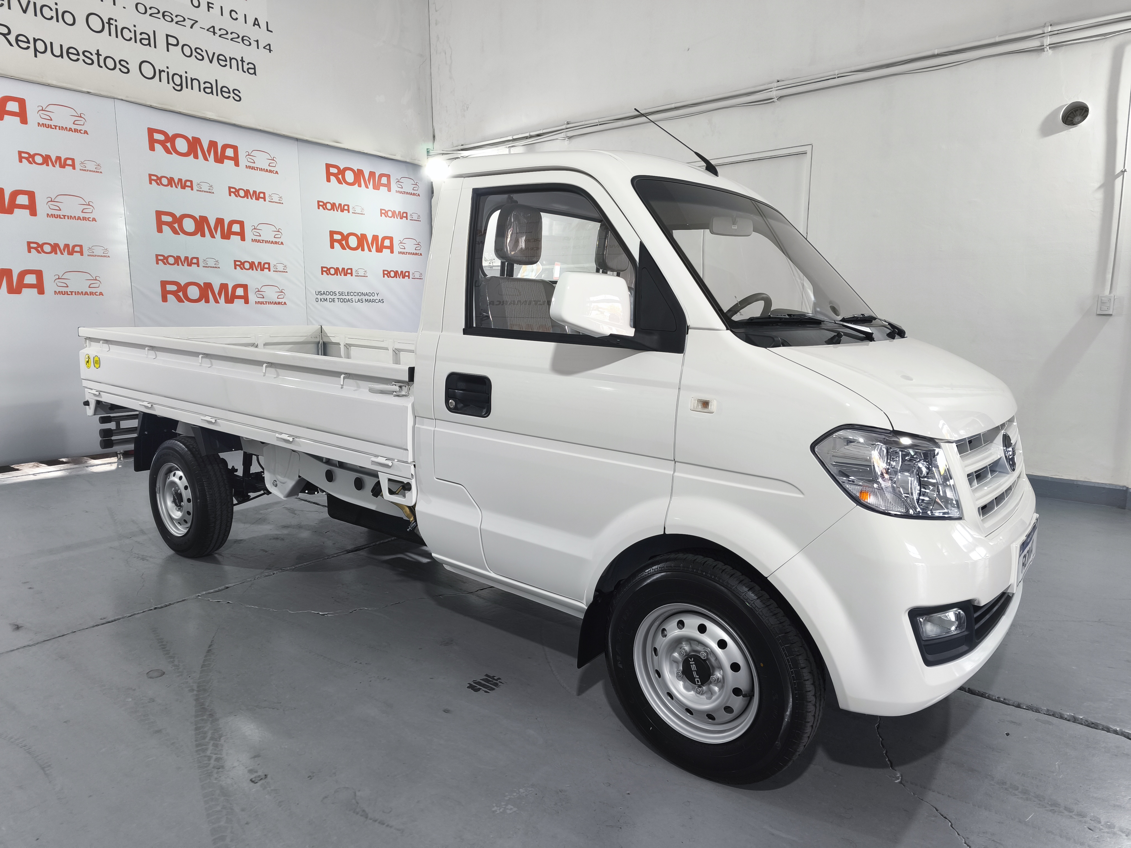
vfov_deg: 58.9
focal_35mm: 23
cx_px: 566
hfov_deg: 73.9
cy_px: 424
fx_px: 751
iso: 200
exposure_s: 1/100
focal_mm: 5.35
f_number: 1.7
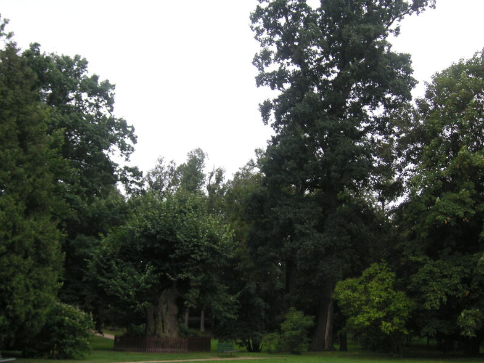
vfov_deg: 27.0
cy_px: 182
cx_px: 245
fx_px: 755
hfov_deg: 35.5
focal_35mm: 54
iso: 50
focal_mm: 8.9
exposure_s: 1/125
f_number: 3.6
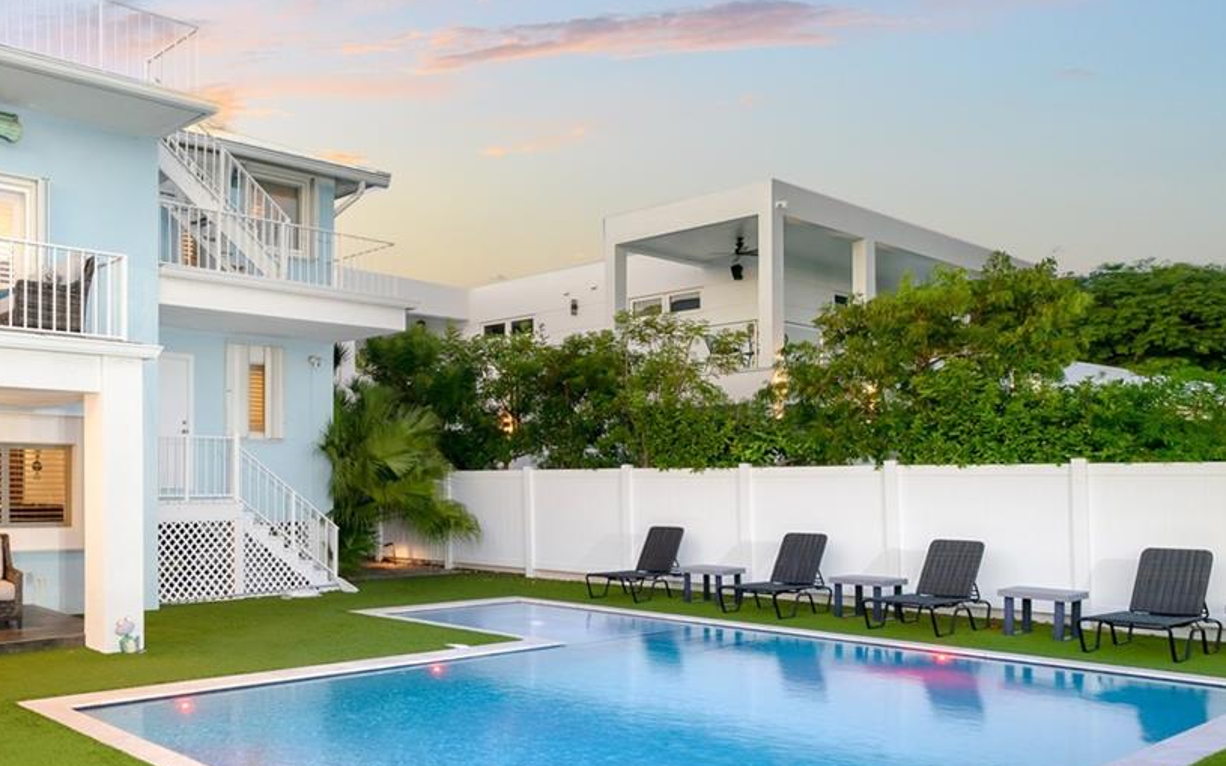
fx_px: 935
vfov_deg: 44.4
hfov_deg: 56.5
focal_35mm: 28
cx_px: 102
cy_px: 432
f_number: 6.3
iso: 200
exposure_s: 1/6
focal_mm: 14
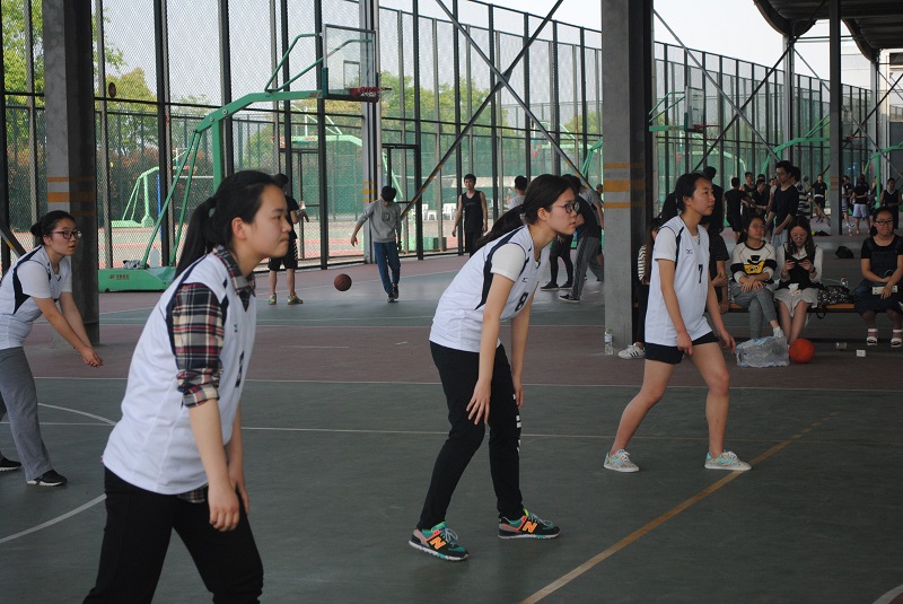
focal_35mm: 82
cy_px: 302
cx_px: 452
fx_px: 2071
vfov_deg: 16.6
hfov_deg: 24.6
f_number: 5.6
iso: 400
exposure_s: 1/500
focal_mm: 55
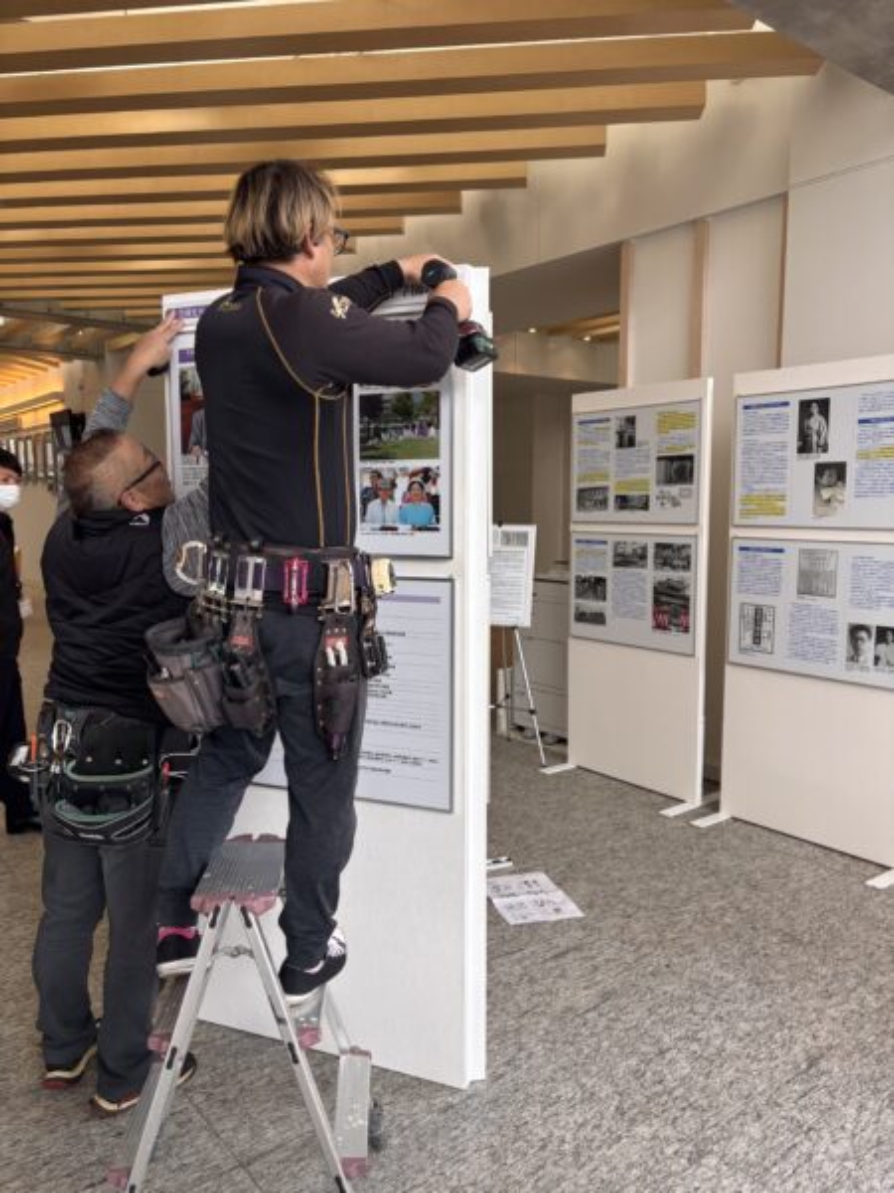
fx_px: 895
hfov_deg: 53.1
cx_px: 447
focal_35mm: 26
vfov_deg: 67.3
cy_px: 596
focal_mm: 5.96
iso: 50
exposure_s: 1/121
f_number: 1.6
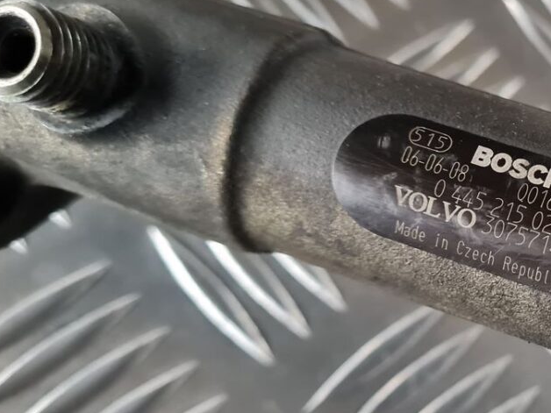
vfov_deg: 25.2
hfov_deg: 30.6
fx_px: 923
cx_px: 564
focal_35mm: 58
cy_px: 230
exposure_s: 1/50
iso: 640
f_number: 1.8
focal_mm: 5.4
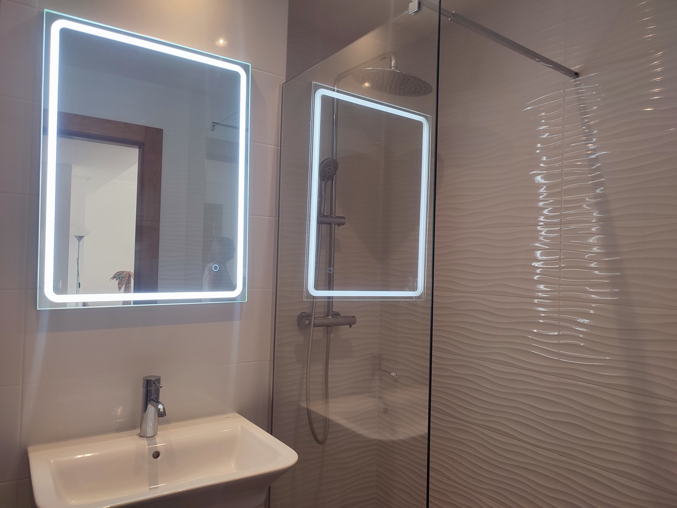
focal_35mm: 25
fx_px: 489
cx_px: 338
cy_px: 254
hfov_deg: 69.4
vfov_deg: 54.9
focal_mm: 6.04
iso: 68
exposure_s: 1/50
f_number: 1.9
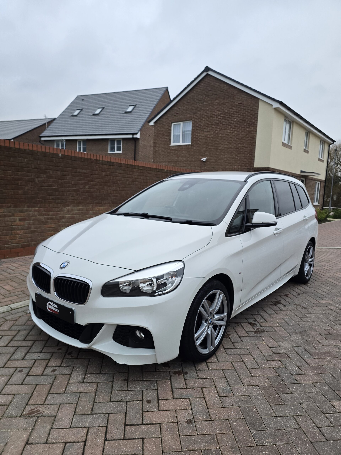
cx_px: 170
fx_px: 302
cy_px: 228
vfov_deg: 73.9
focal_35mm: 23
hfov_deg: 58.9
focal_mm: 6.3
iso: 160
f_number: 1.7
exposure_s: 1/180
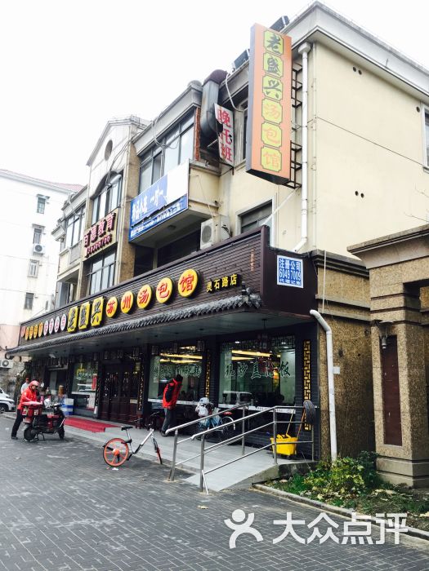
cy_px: 286
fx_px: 479
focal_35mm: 29
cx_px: 214
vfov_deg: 61.7
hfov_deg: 48.2
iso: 40
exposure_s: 1/100
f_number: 2.2
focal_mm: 4.15
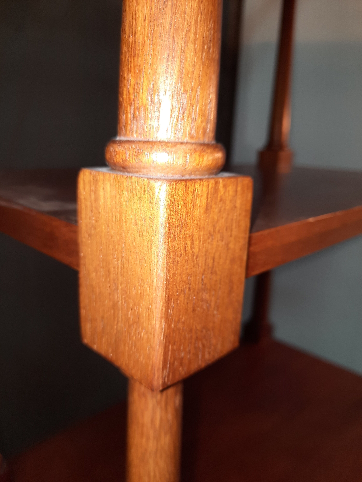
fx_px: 349
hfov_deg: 54.9
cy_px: 241
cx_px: 181
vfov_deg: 69.4
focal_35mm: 25
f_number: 2
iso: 50
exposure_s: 1/50
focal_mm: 4.6
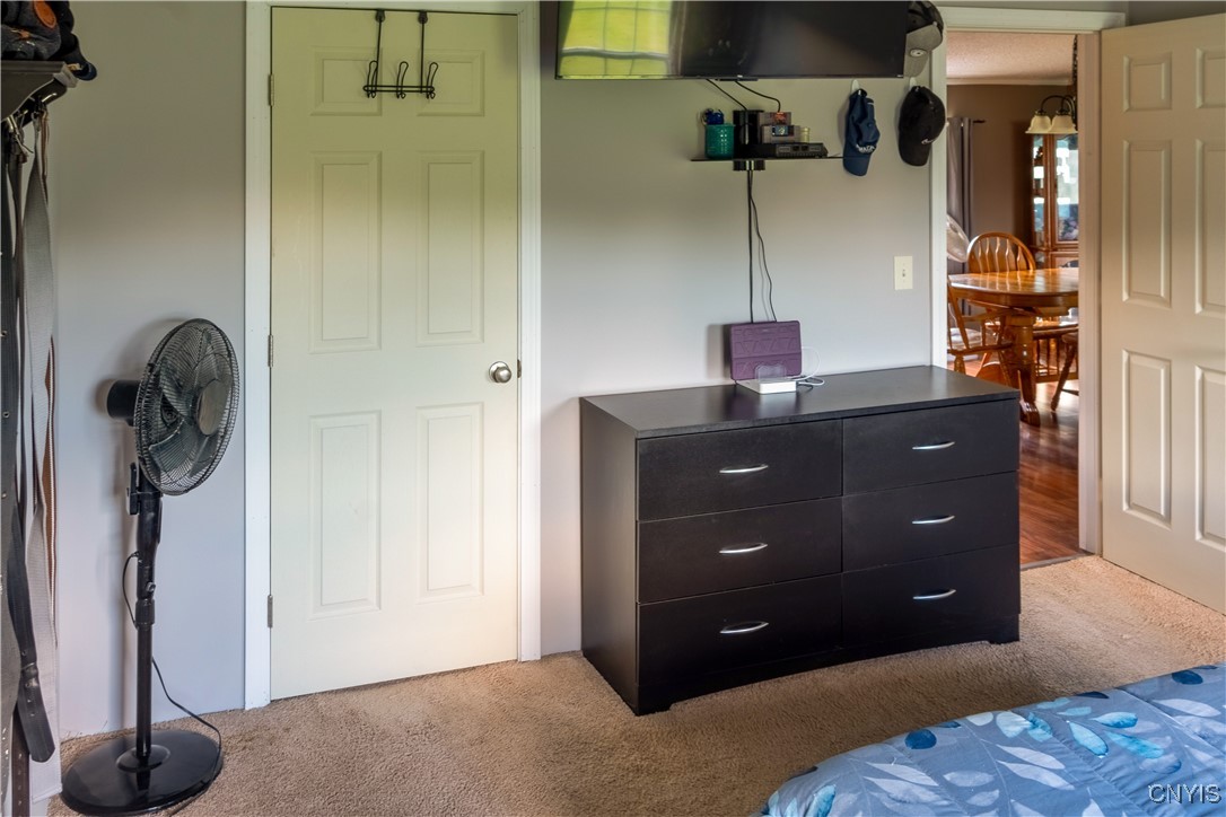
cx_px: 613
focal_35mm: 30
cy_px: 408
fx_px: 1022
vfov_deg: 43.6
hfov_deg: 61.9
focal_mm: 20
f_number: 8
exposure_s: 1/200
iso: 400
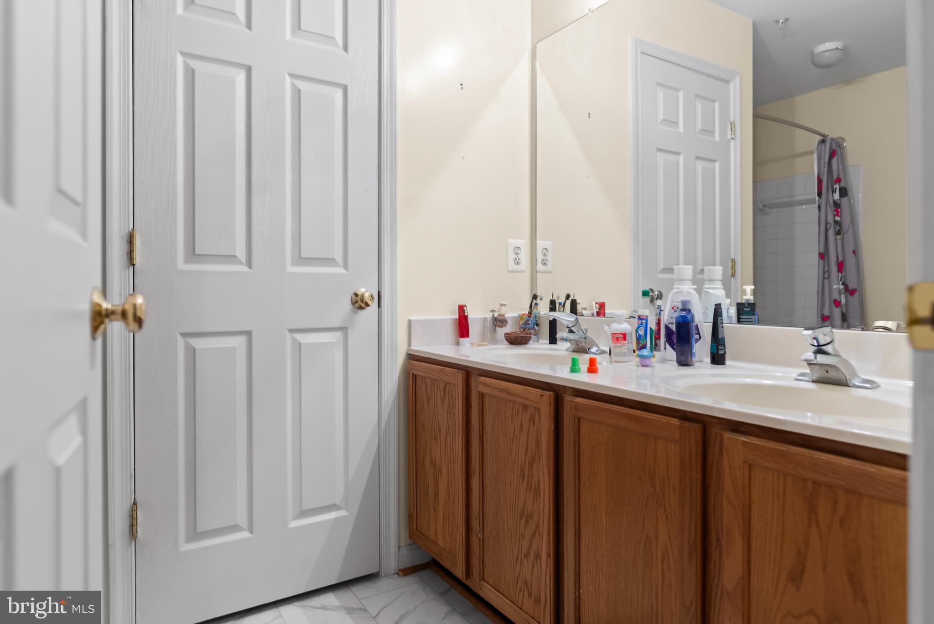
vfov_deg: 62.0
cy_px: 312
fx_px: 519
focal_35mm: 20
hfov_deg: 84.0
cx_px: 467
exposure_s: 1/15
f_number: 3.2
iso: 400
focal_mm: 20
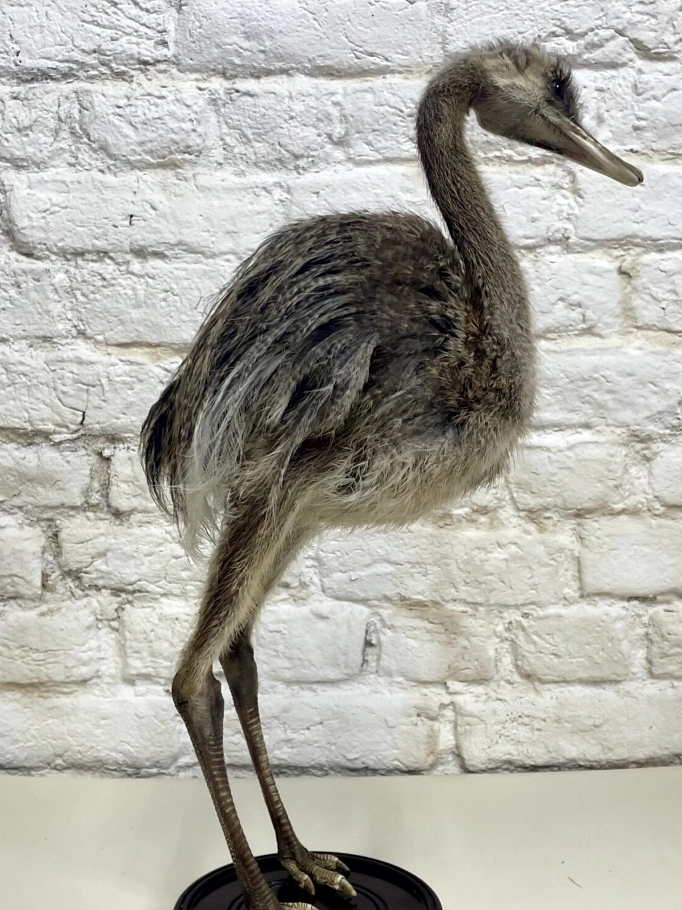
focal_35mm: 45
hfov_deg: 32.1
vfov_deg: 42.1
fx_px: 1182
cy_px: 474
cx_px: 298
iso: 80
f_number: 1.6
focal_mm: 4.2
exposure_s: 1/100
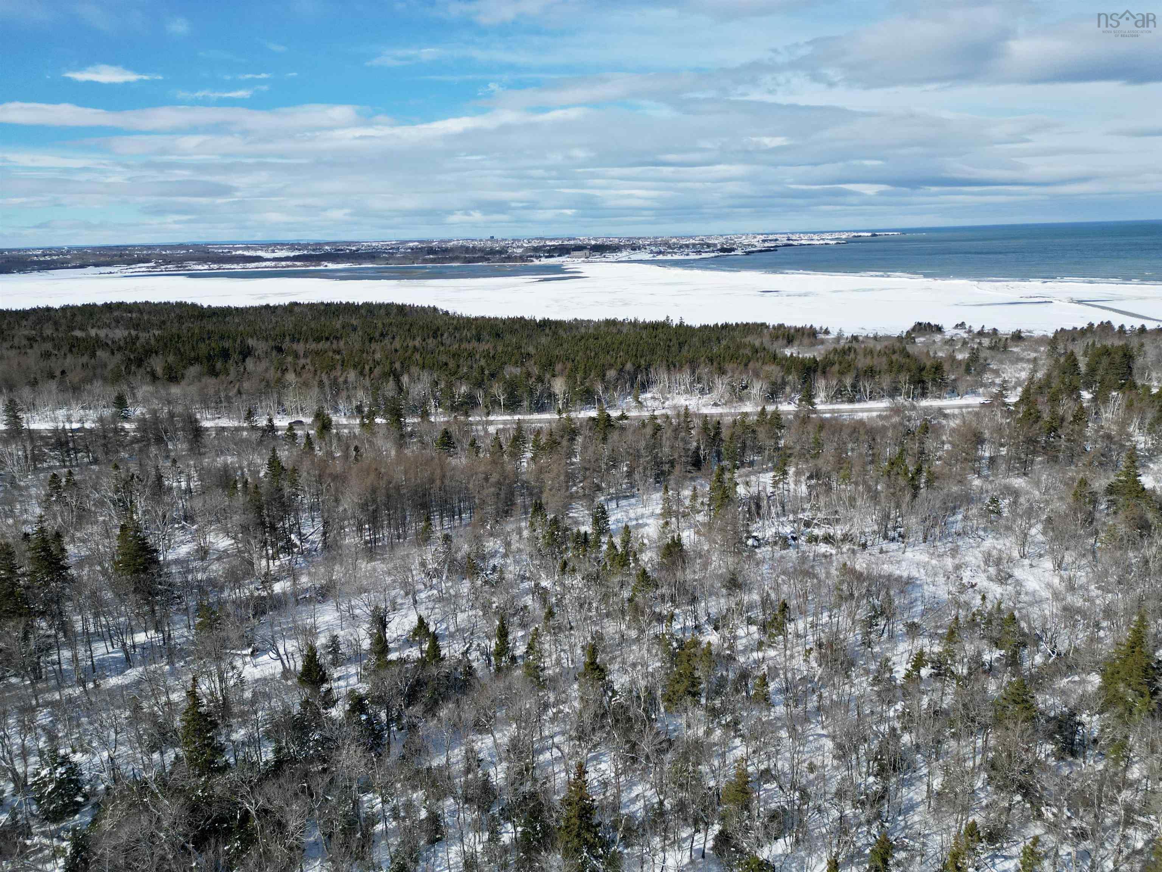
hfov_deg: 71.6
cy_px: 436
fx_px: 806
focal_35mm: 24
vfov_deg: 56.8
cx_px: 581
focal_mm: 6.72
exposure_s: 1/5000
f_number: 1.7
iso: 150
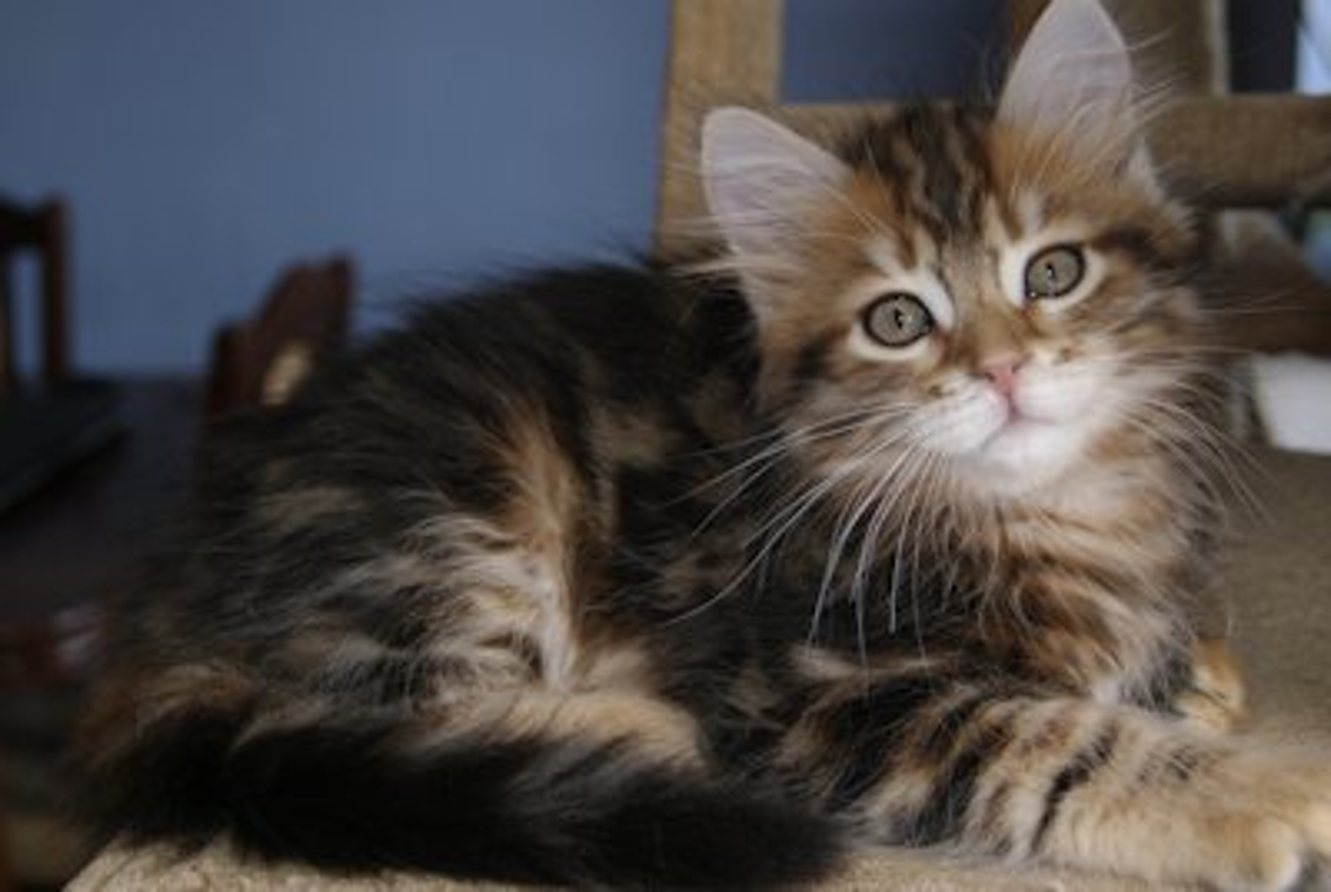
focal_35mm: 60
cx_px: 666
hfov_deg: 33.4
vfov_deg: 22.7
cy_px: 446
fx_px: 2222
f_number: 5.6
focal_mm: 40
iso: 400
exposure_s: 1/60
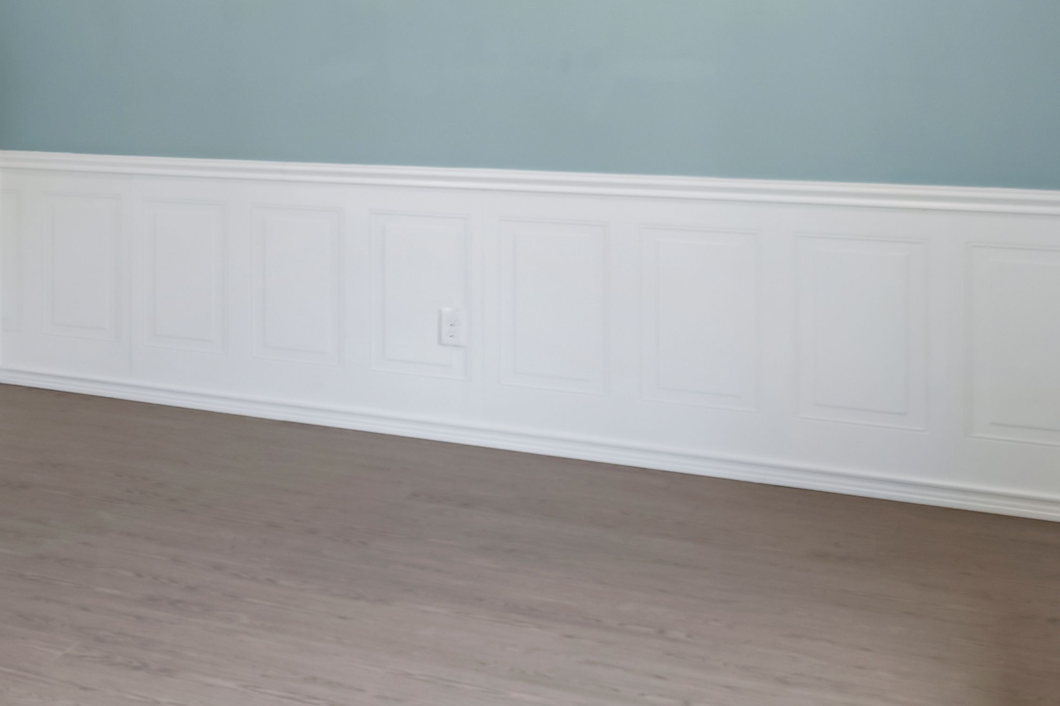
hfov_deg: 26.8
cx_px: -443
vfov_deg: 22.9
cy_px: 92
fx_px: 1707
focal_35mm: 58
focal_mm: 16
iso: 320
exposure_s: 1/3
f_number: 9
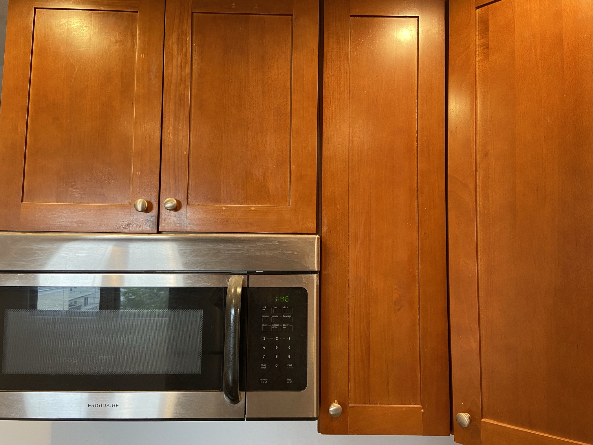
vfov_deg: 53.1
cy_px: 222
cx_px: 296
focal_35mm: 26
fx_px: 445
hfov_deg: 67.3
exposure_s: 1/60
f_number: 1.8
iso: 160
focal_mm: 4.25
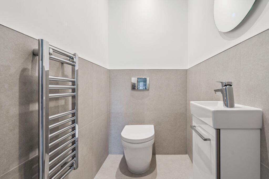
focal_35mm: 16
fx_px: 120
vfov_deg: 73.8
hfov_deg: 96.7
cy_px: 90
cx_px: 134
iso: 640
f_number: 5.6
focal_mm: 16
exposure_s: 1/40
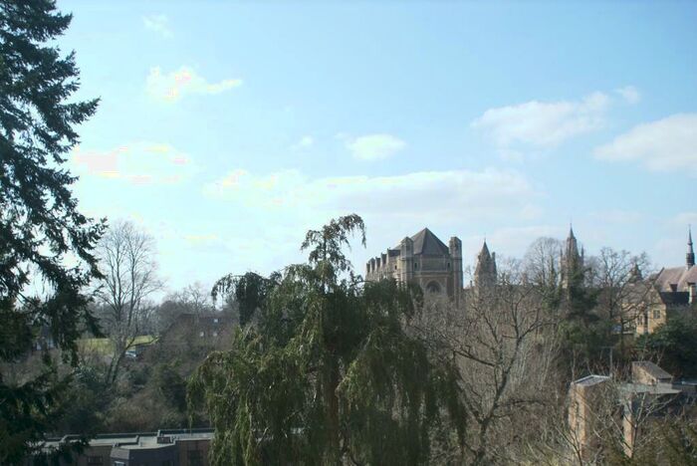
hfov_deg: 49.5
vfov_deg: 34.3
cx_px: 348
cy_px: 233
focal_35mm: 39
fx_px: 756
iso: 100
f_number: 5.6
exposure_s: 1/320
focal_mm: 26
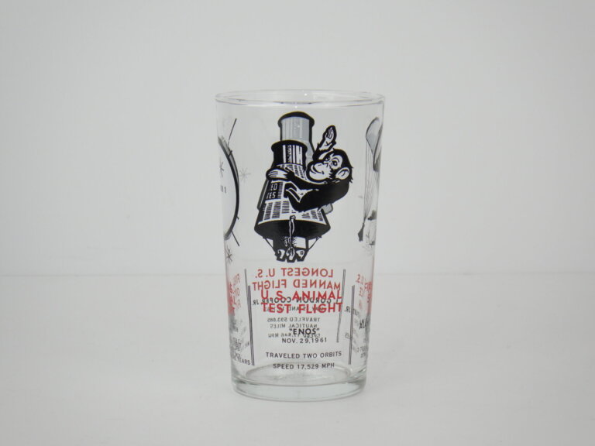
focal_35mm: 115
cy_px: 223
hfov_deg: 17.1
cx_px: 298
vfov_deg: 12.9
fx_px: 1977
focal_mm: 20.6
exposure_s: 1/60
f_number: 5.2
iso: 125
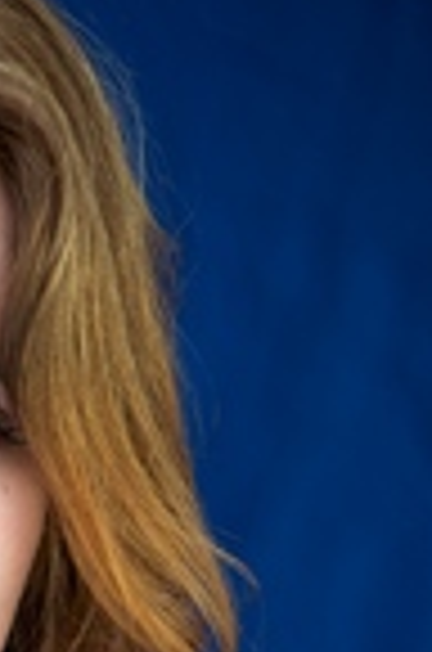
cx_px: -162
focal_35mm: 692
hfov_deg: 2.0
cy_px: 697
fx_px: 12515
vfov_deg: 3.0
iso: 500
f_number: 5.6
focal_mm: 250
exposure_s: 1/60
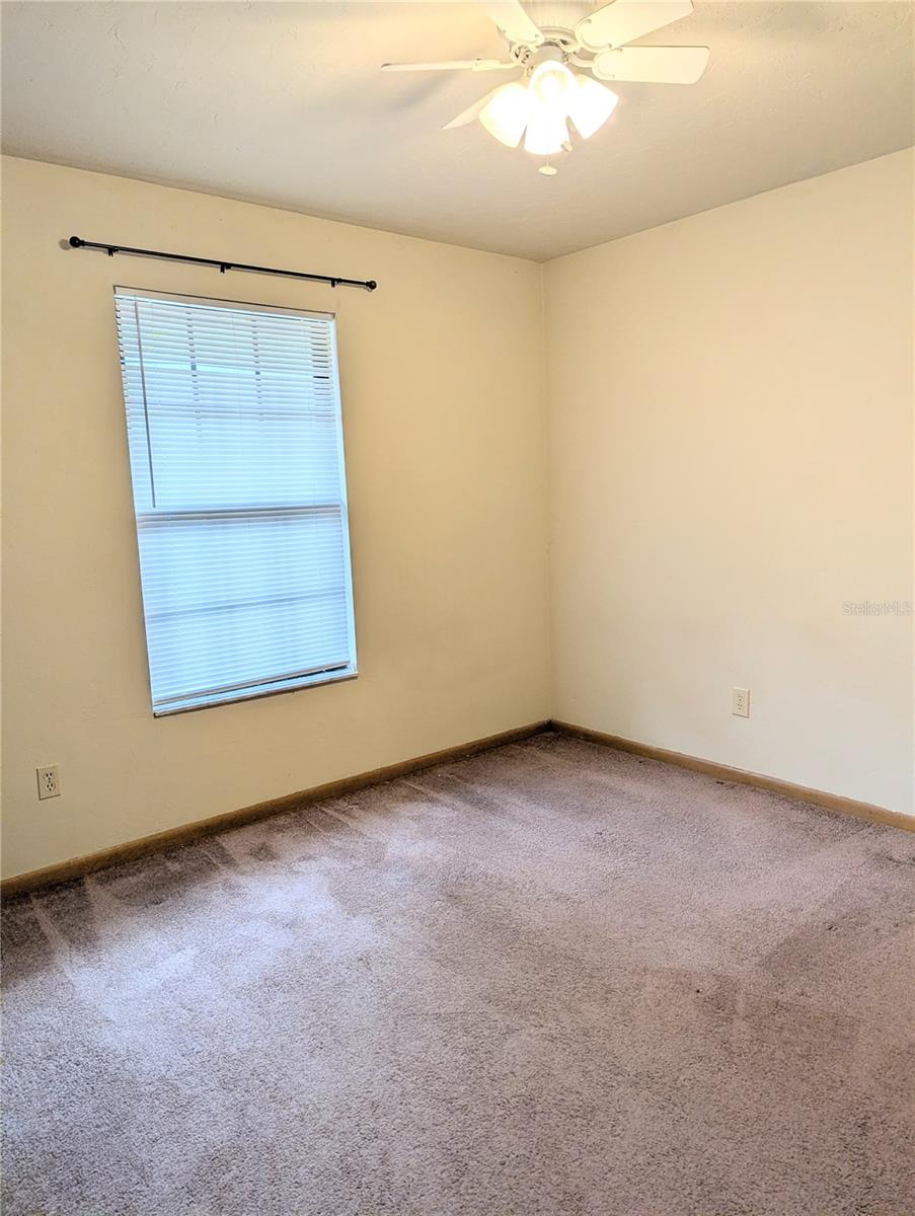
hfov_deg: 56.9
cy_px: 608
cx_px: 458
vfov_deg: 71.5
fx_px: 844
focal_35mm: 24
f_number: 1.85
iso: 107
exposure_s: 1/120
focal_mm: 6.81
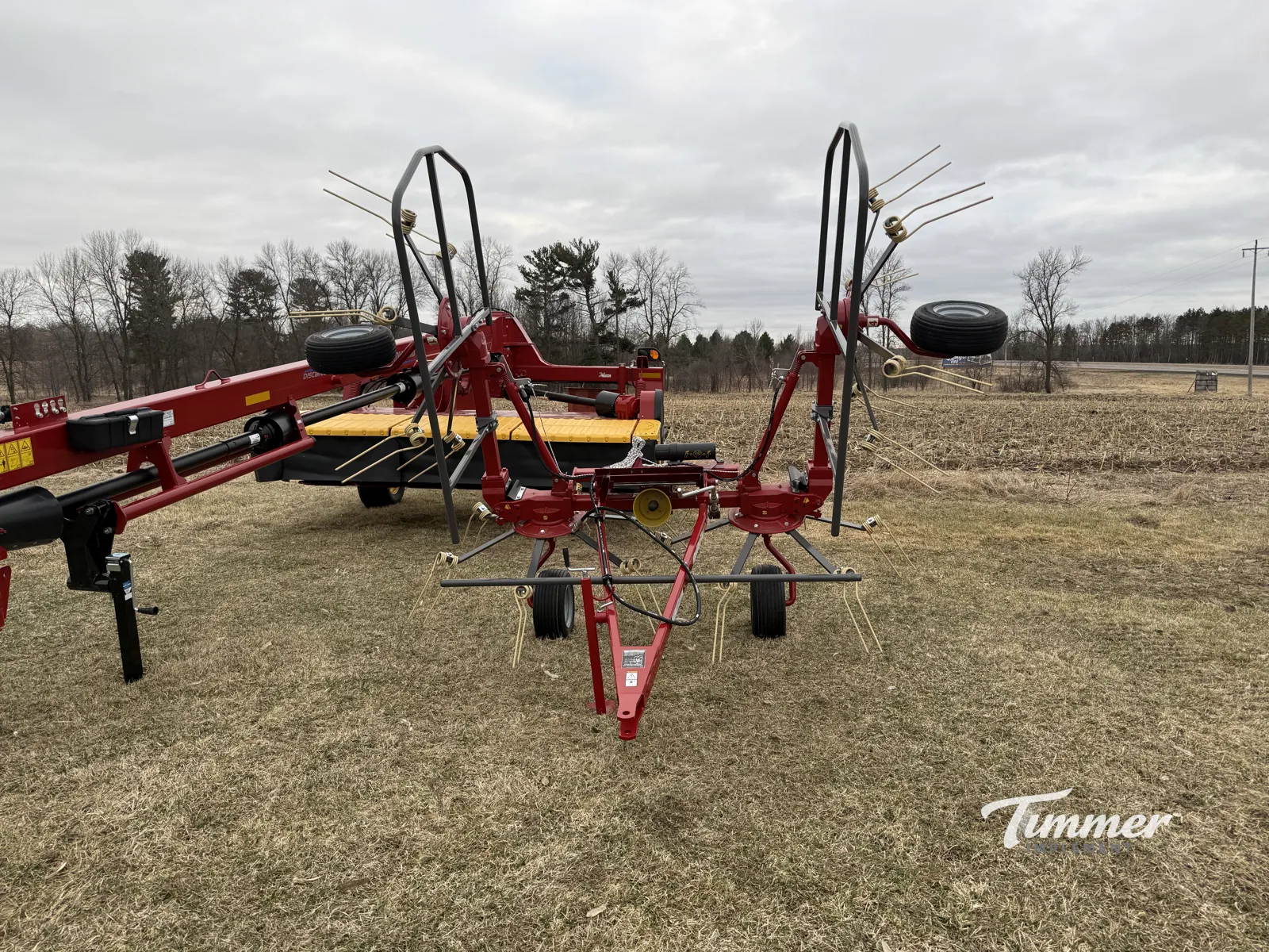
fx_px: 880
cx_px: 634
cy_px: 476
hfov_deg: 71.6
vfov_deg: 56.8
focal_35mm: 24
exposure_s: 1/397
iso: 80
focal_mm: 6.76
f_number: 1.78
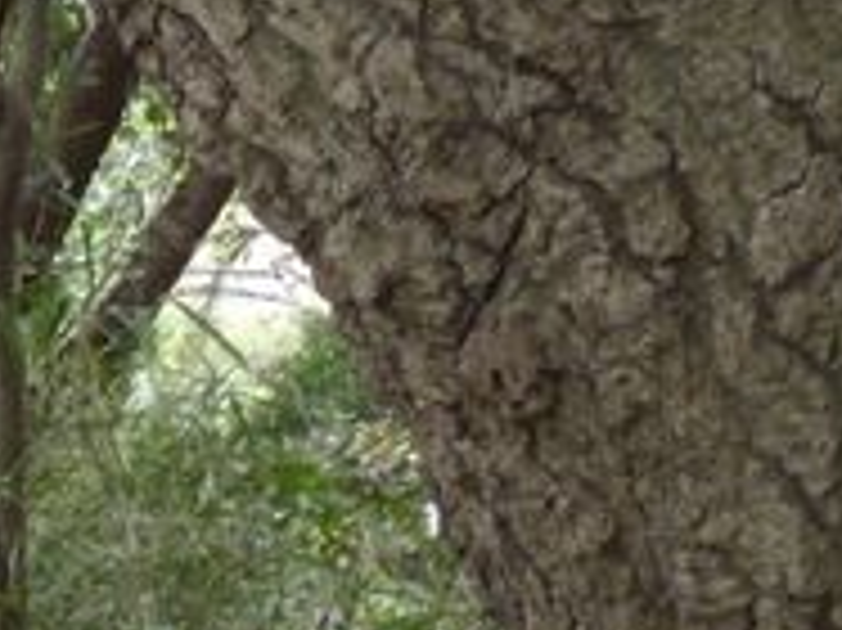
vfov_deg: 11.4
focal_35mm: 120
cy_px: 1179
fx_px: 2917
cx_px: -401
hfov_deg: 15.3
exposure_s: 1/30
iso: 200
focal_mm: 5
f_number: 3.9
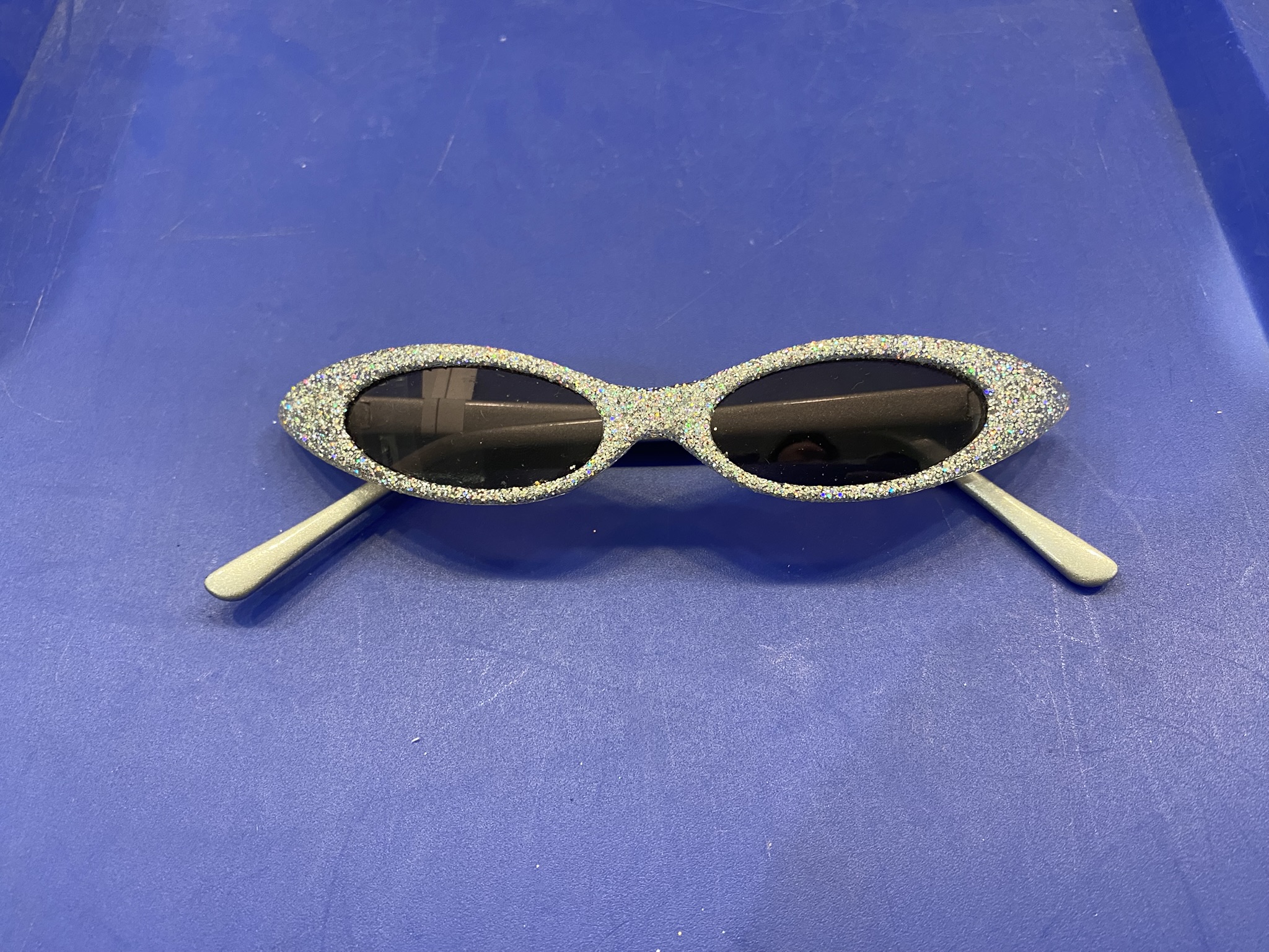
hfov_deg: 67.3
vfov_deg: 53.1
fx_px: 953
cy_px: 476
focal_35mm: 26
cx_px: 634
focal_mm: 4.25
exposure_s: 1/50
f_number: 1.8
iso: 200
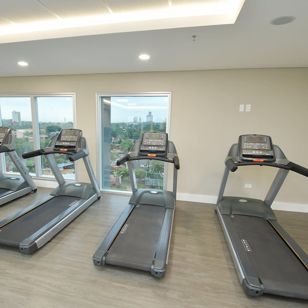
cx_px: 129
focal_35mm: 20
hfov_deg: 74.3
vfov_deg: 74.8
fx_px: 201
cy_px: 159
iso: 500
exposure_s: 1/25
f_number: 5
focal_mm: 10
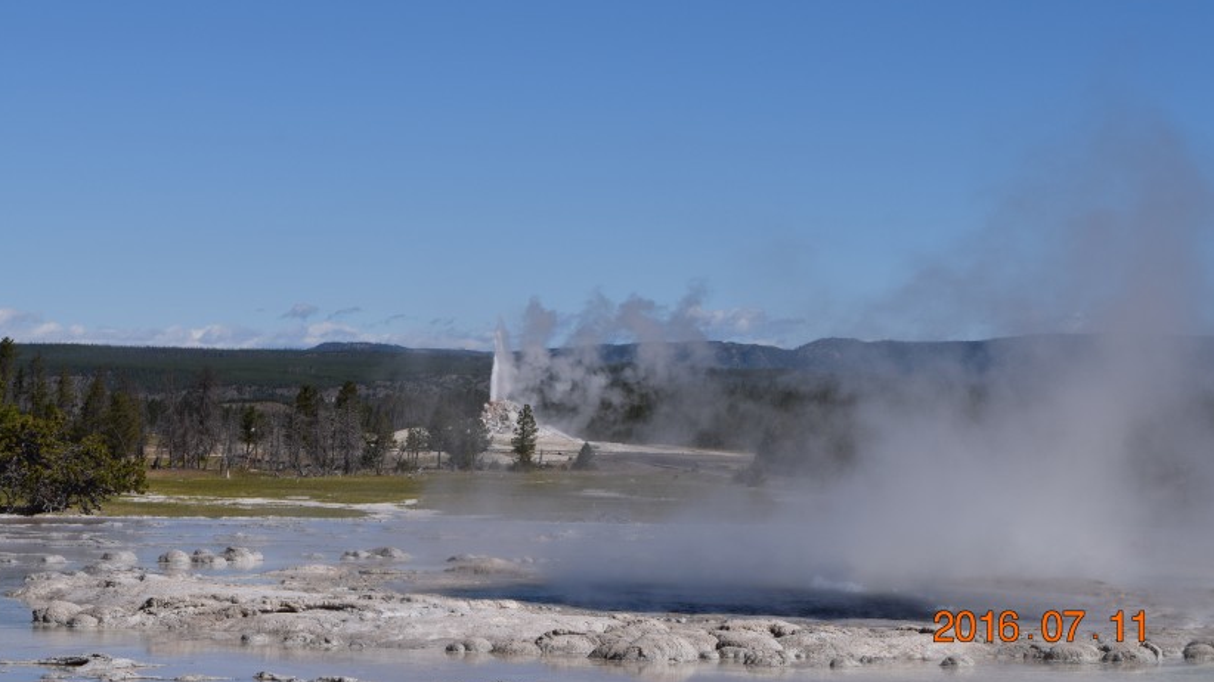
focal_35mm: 108
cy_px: 199
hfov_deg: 19.9
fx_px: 3465
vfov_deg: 11.2
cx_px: 536
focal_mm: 55
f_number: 11
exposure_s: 1/500
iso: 200
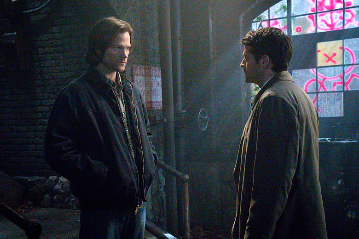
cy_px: 120
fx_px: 499
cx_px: 180
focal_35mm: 50
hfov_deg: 39.6
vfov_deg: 27.0
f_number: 8
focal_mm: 50
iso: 12800
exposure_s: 1/100
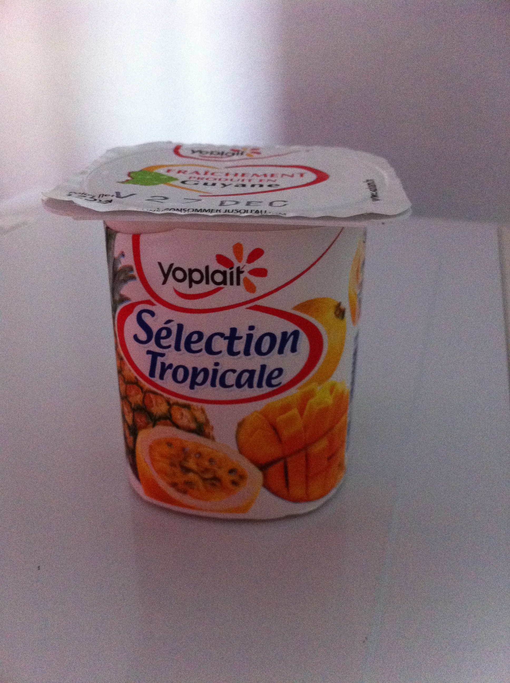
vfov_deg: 52.7
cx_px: 255
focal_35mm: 35
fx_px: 689
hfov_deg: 40.6
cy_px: 342
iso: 640
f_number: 2.8
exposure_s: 1/17
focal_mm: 3.85
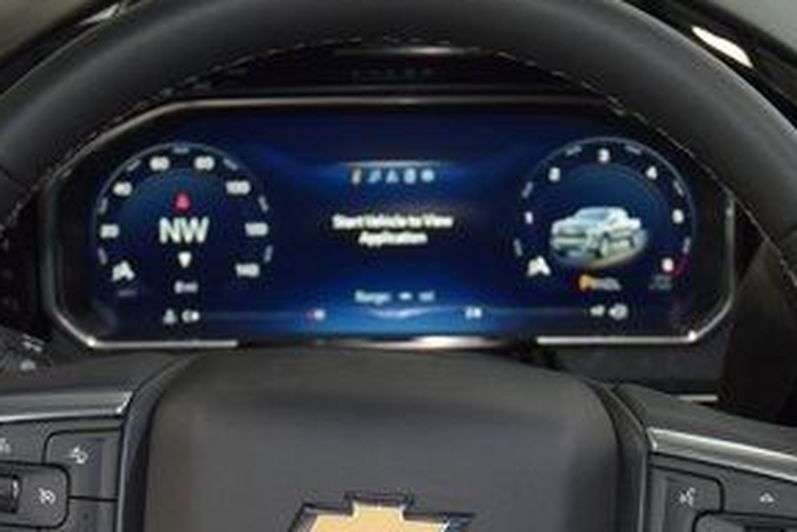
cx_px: 383
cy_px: 503
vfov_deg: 13.2
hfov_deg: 19.8
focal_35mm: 103
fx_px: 2284
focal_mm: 31
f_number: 4
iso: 1600
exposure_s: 1/60
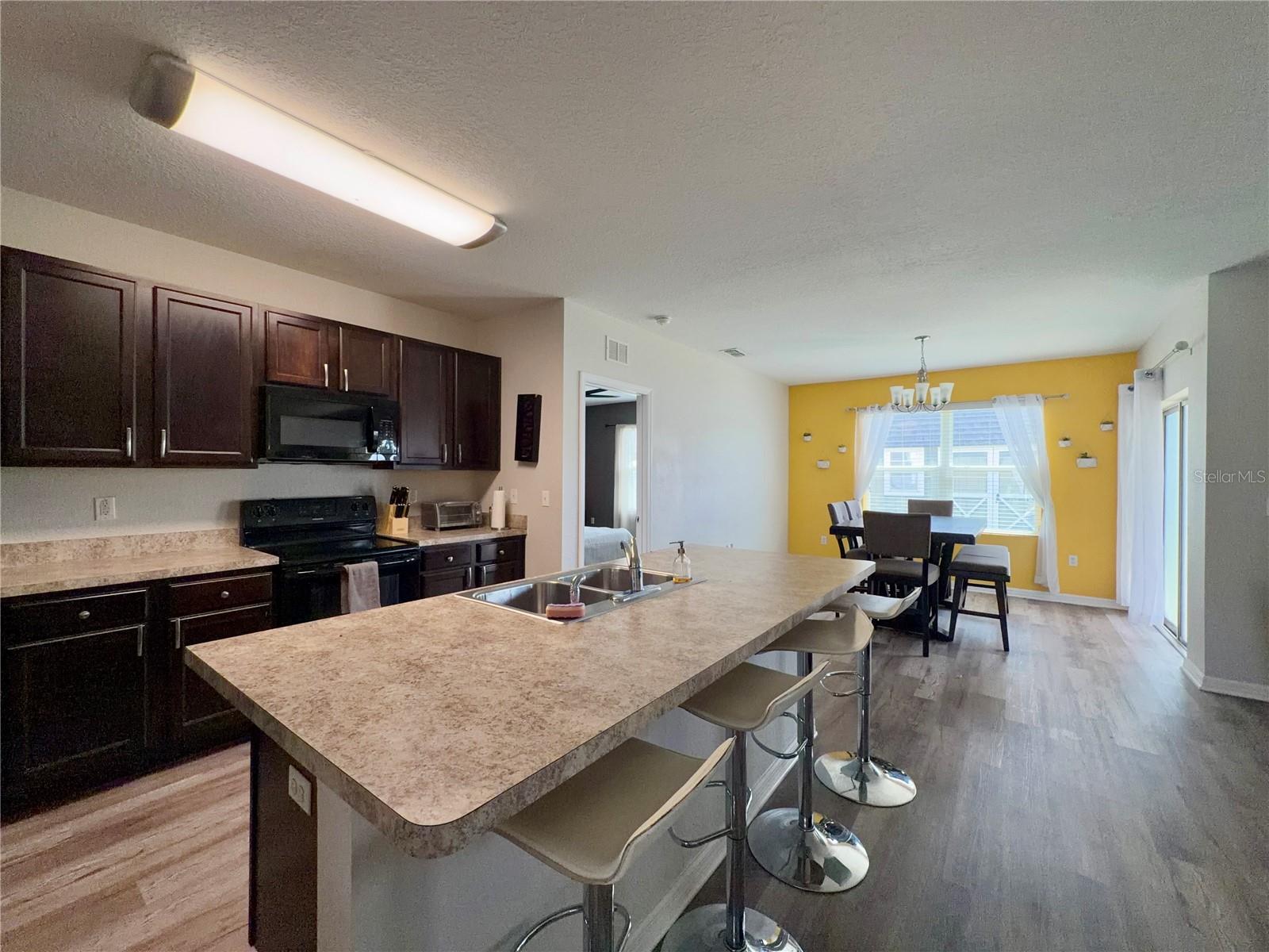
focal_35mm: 14
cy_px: 476
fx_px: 513
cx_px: 634
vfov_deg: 85.7
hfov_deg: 102.1
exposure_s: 1/120
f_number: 2.2
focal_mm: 2.22
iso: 64
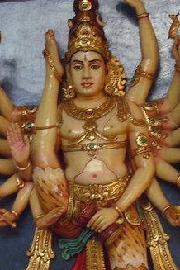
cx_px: 76
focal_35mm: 117
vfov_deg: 17.4
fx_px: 877
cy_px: 206
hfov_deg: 11.7
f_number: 3.1
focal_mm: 7.6
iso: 100
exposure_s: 1/80
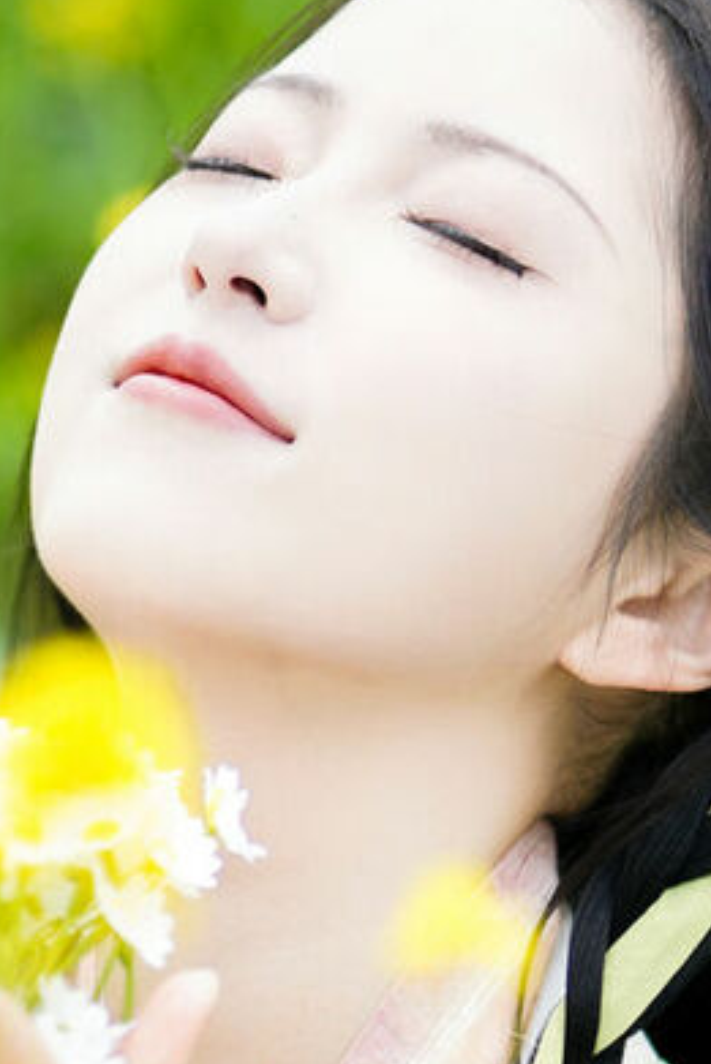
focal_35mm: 342
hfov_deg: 4.0
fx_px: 10122
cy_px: 1408
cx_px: 659
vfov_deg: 6.0
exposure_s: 1/1000
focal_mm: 85
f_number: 1.8
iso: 125
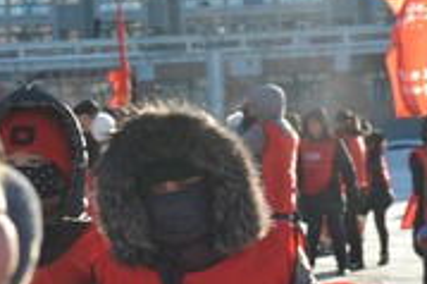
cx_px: -17
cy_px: 193
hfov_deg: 9.5
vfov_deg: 6.4
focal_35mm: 215
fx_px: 2548
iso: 200
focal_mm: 70
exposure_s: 1/320
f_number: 7.1
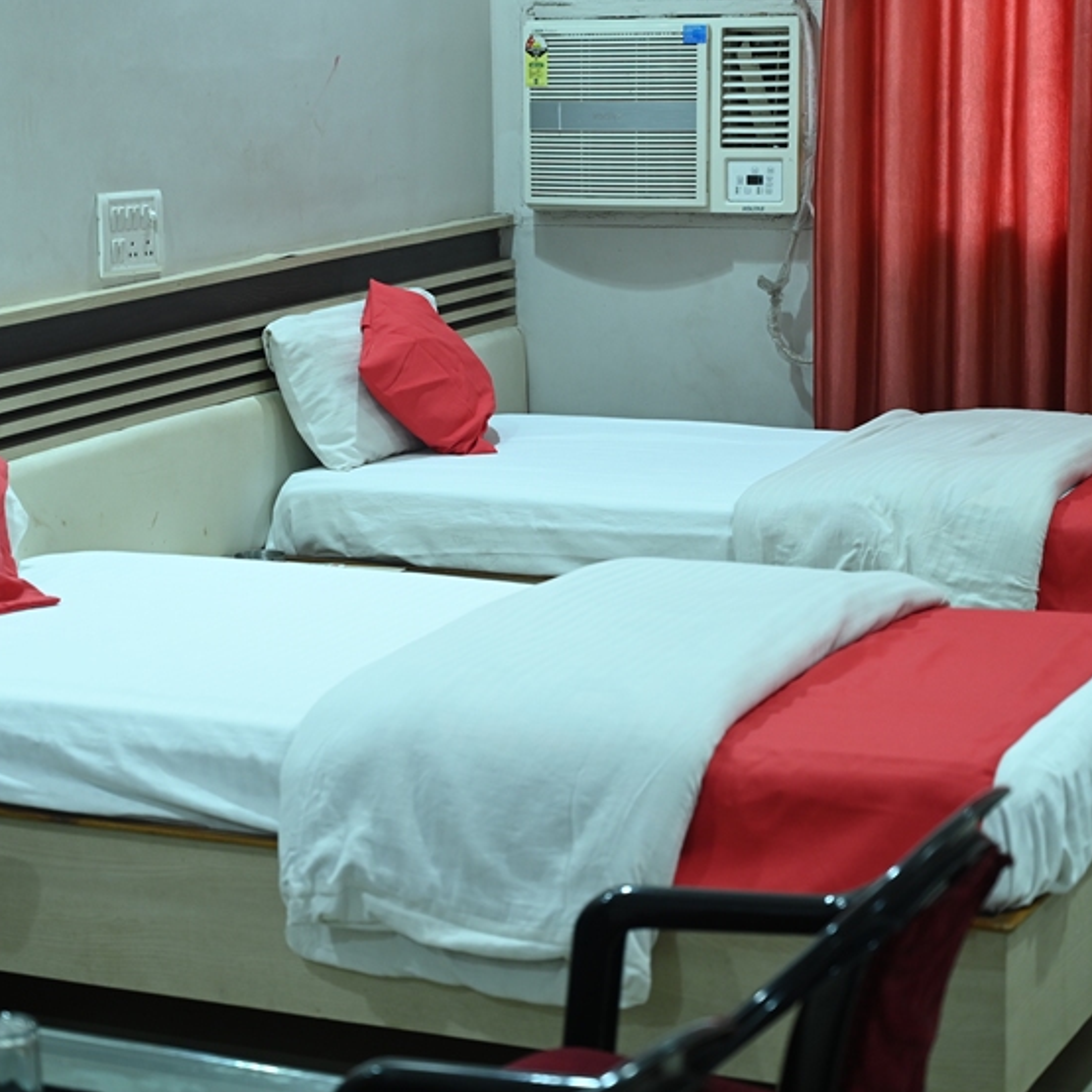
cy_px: 550
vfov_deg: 21.9
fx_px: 2820
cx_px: 473
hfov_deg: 21.9
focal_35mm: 79
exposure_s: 1/30
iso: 1000
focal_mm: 61
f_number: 4
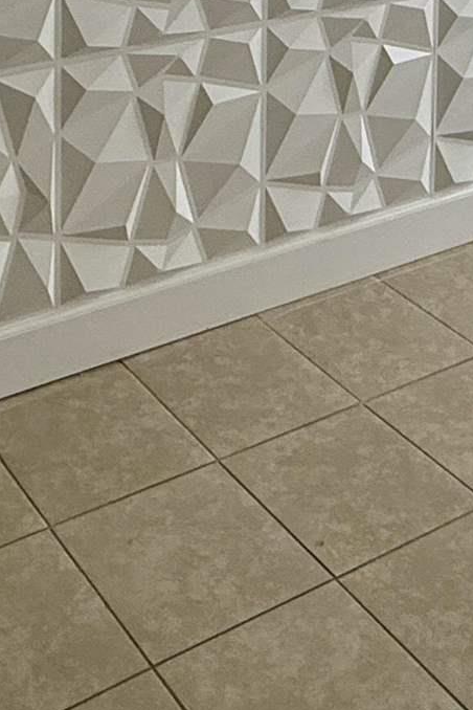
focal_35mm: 66
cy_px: -273
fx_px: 1301
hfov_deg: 20.6
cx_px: 200
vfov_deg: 25.2
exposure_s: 1/120
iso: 160
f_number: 2.2
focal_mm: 2.22
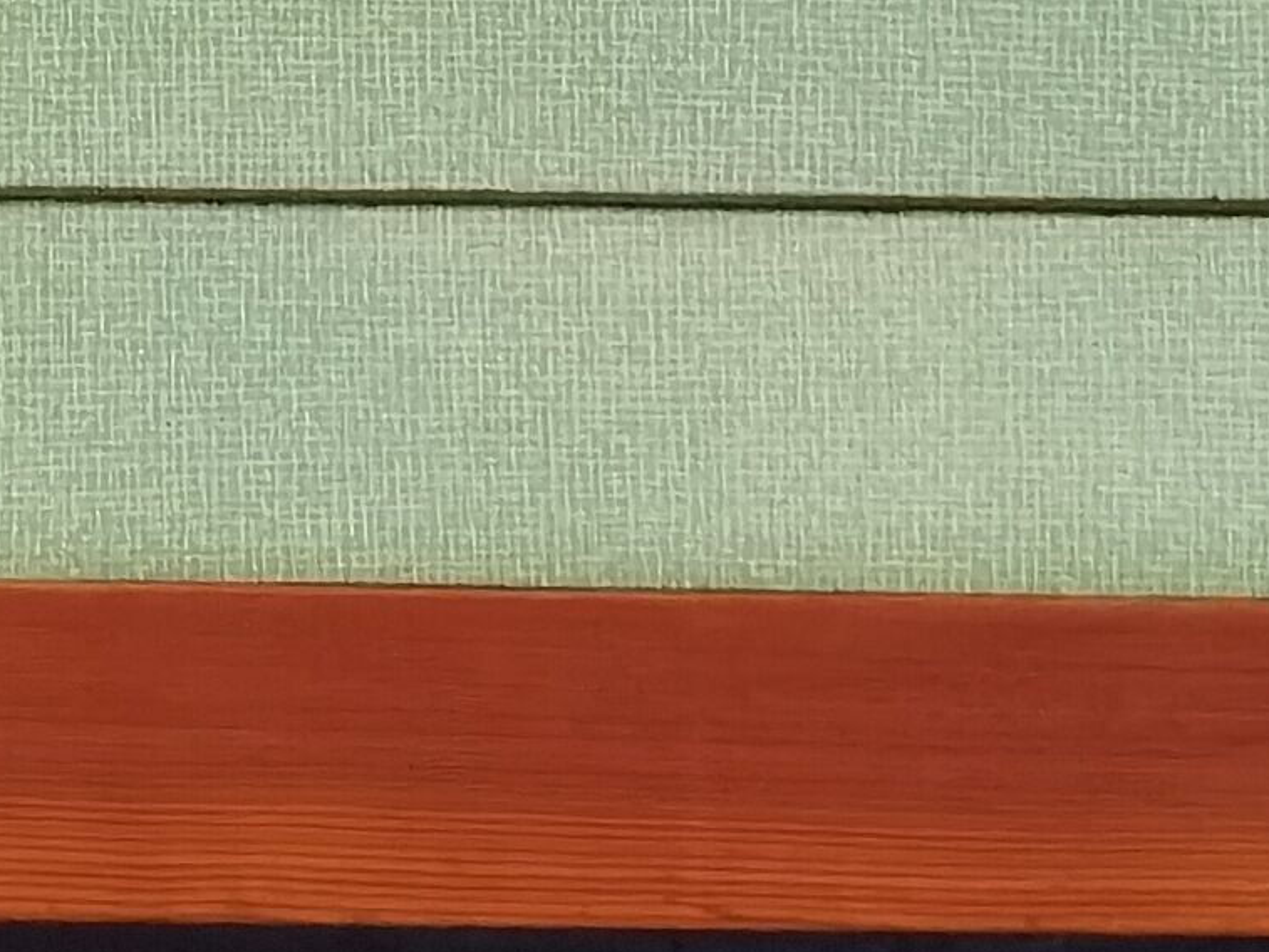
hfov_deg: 8.3
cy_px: -459
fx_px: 8726
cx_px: -75
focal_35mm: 238
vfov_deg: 6.2
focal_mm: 6.71
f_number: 1.9
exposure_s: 1/33.3
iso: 500
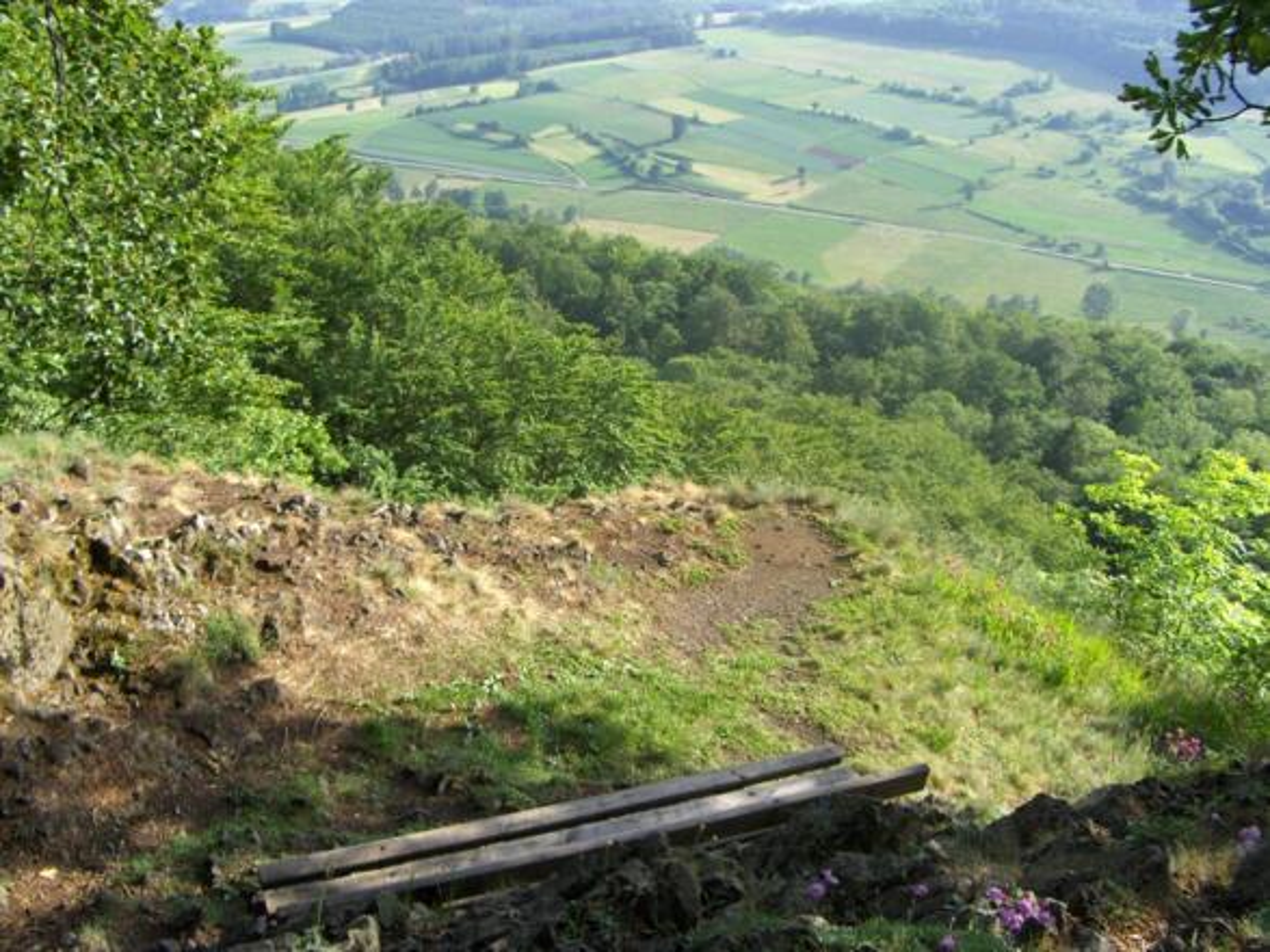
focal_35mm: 35
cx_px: 635
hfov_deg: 52.6
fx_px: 1284
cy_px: 476
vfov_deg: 40.7
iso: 100
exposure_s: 1/263
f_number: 4.3
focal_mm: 5.8
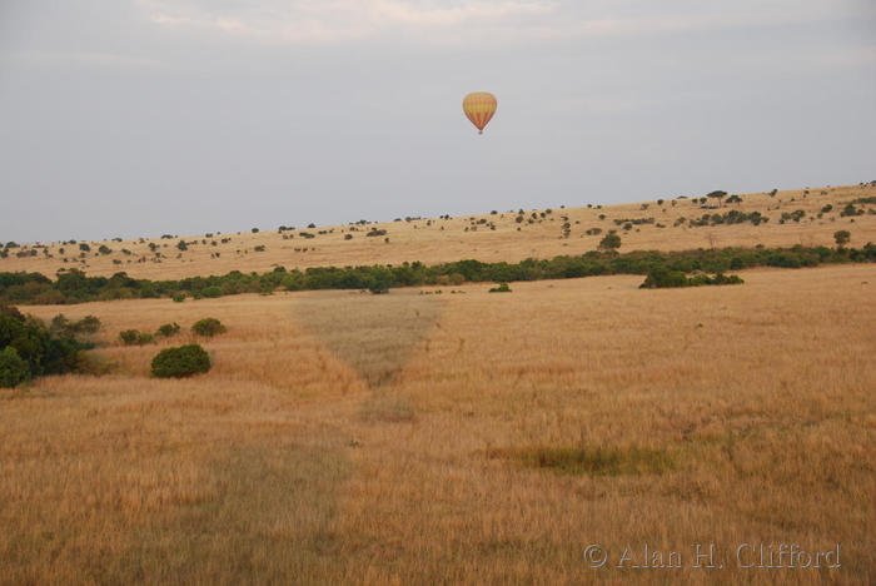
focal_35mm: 75
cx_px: 438
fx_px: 1826
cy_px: 293
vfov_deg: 18.2
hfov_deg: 27.0
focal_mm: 50
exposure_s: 1/80
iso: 100
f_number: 4.8
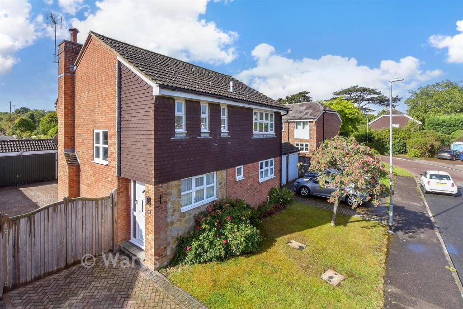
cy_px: 154
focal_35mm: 15
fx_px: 193
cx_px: 232
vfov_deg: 77.3
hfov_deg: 100.4
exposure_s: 1/200
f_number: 9
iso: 250
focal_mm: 10
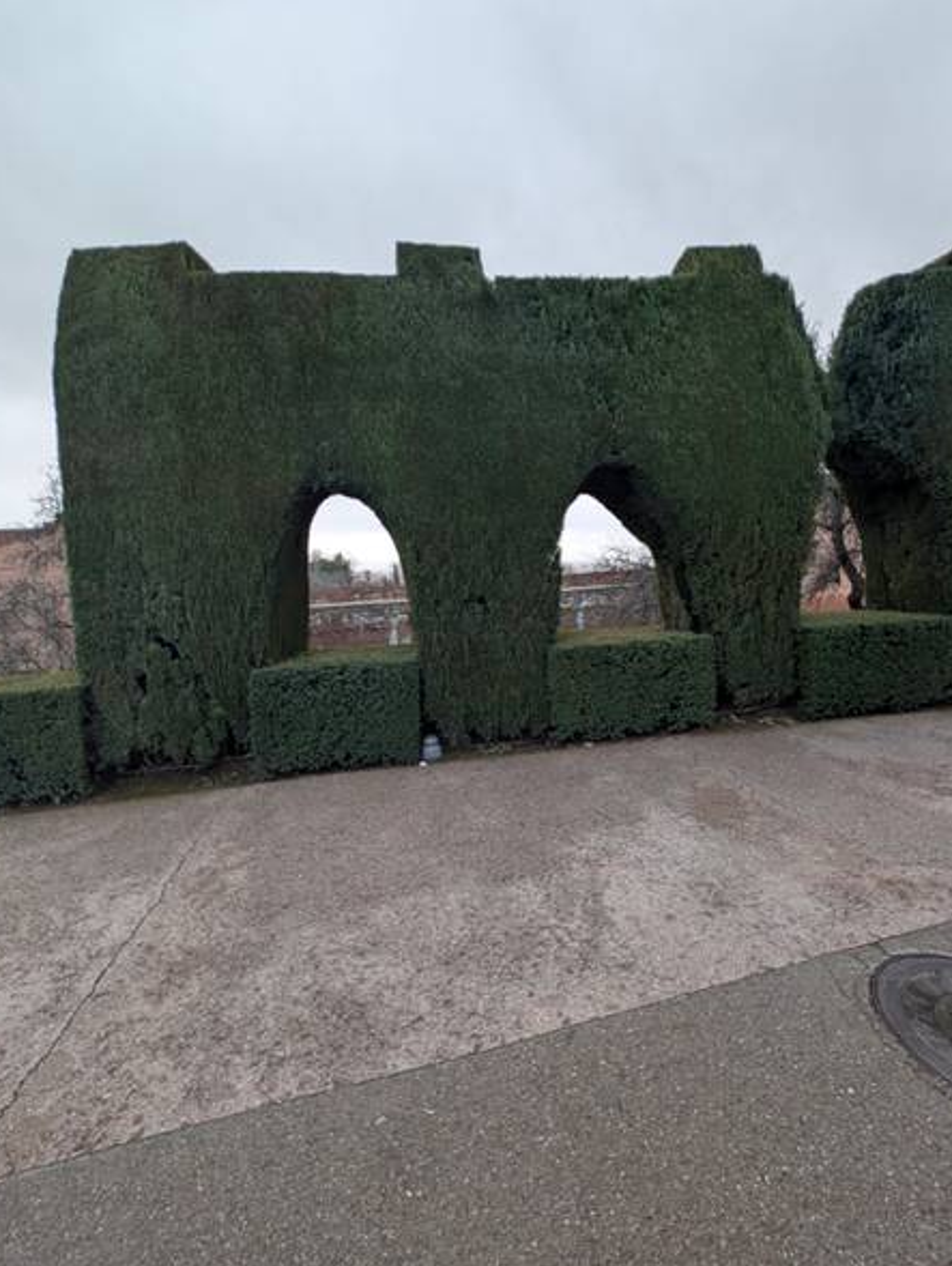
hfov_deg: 90.0
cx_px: 488
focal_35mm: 13
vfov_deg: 106.0
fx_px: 476
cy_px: 598
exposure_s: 1/220
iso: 37
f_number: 1.95
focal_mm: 2.23
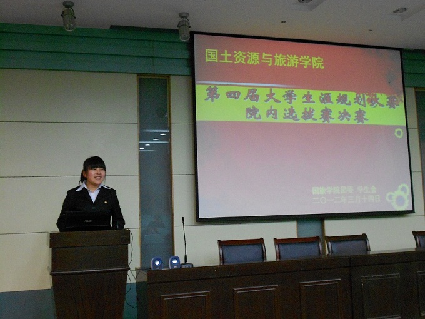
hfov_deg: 43.9
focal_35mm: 43
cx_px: 212
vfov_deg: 33.6
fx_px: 528
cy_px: 160
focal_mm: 7.7
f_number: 4.2
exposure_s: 1/15
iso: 400
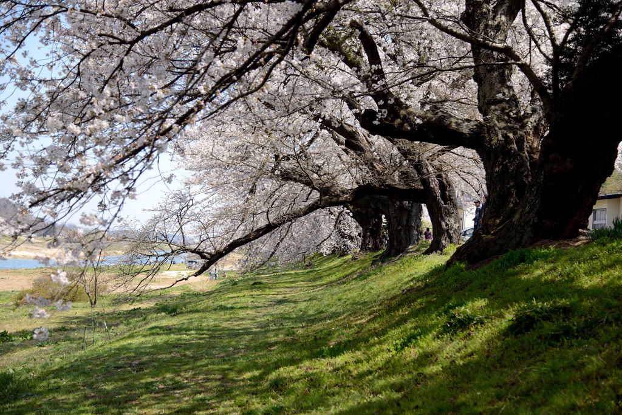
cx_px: 311
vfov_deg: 27.0
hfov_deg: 39.6
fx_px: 864
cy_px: 208
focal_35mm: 50
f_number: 4
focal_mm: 50
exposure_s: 1/500
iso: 100
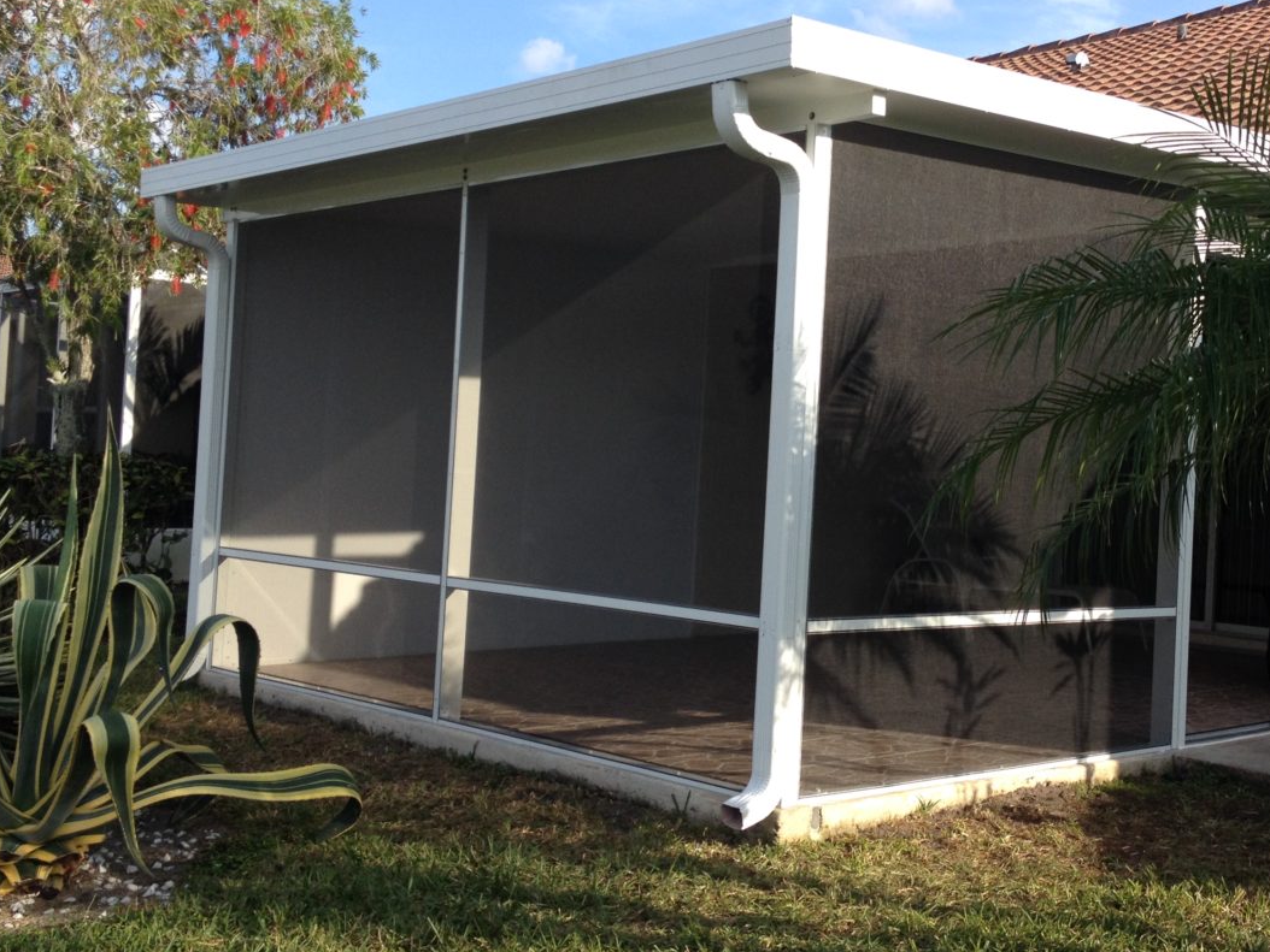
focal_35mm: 51
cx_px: 825
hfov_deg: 37.2
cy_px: 433
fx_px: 1872
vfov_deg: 28.6
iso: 50
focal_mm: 4.28
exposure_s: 1/812
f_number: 2.4
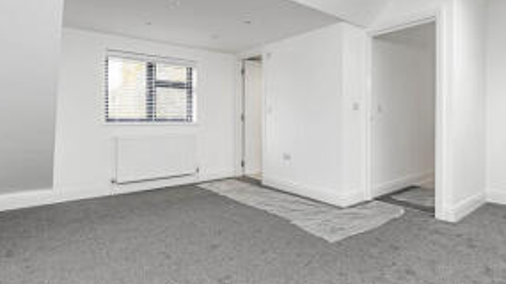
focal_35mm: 21
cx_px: 318
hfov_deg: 82.2
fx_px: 282
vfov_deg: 53.3
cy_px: 122
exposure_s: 1/8
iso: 320
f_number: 9
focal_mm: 12
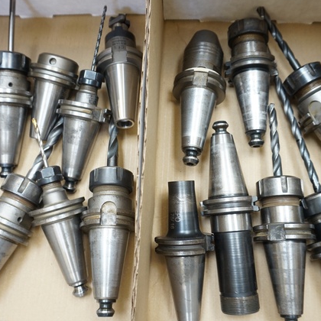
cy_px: 151
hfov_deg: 47.2
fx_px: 367
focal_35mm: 35
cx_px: 167
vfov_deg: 47.2
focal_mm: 16
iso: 500
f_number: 4
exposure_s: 1/60
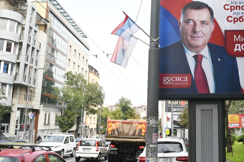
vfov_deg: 33.4
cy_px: 70
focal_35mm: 40
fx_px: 271
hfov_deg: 46.7
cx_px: 183
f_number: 2.8
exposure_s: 1/6400
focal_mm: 24
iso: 800
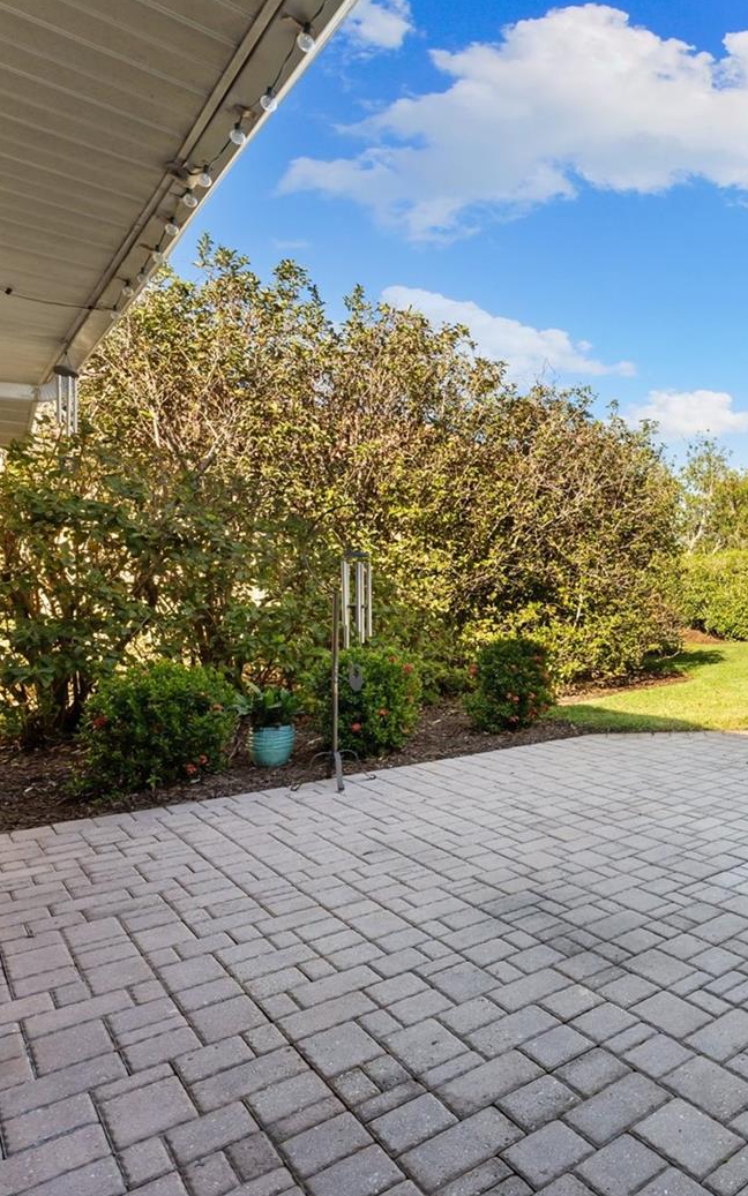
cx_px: 758
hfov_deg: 45.8
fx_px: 718
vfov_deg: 79.7
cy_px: 592
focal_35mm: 22
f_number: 6.3
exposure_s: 1/200
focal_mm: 14
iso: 400
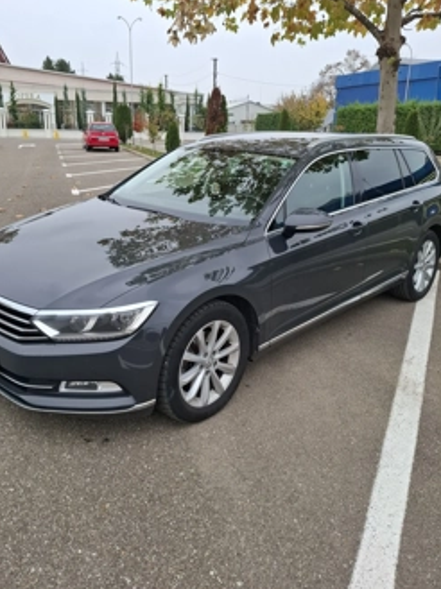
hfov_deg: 49.5
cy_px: 272
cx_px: 194
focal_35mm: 28
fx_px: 477
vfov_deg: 63.4
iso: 50
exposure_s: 1/435
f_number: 1.8
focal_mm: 5.54
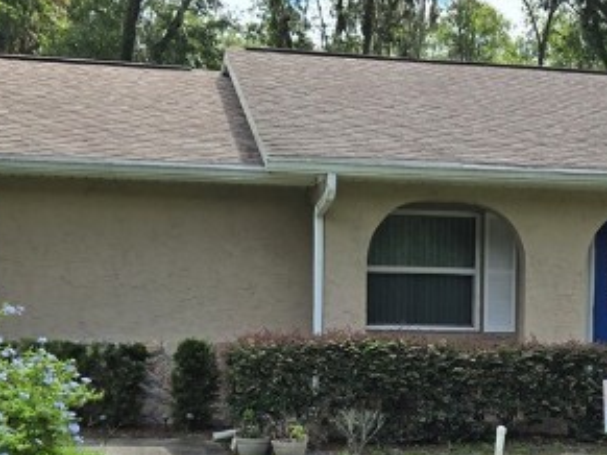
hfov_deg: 23.7
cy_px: 353
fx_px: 1420
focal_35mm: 81
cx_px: 505
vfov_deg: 18.1
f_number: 1.8
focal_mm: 5.4
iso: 25
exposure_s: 1/1672
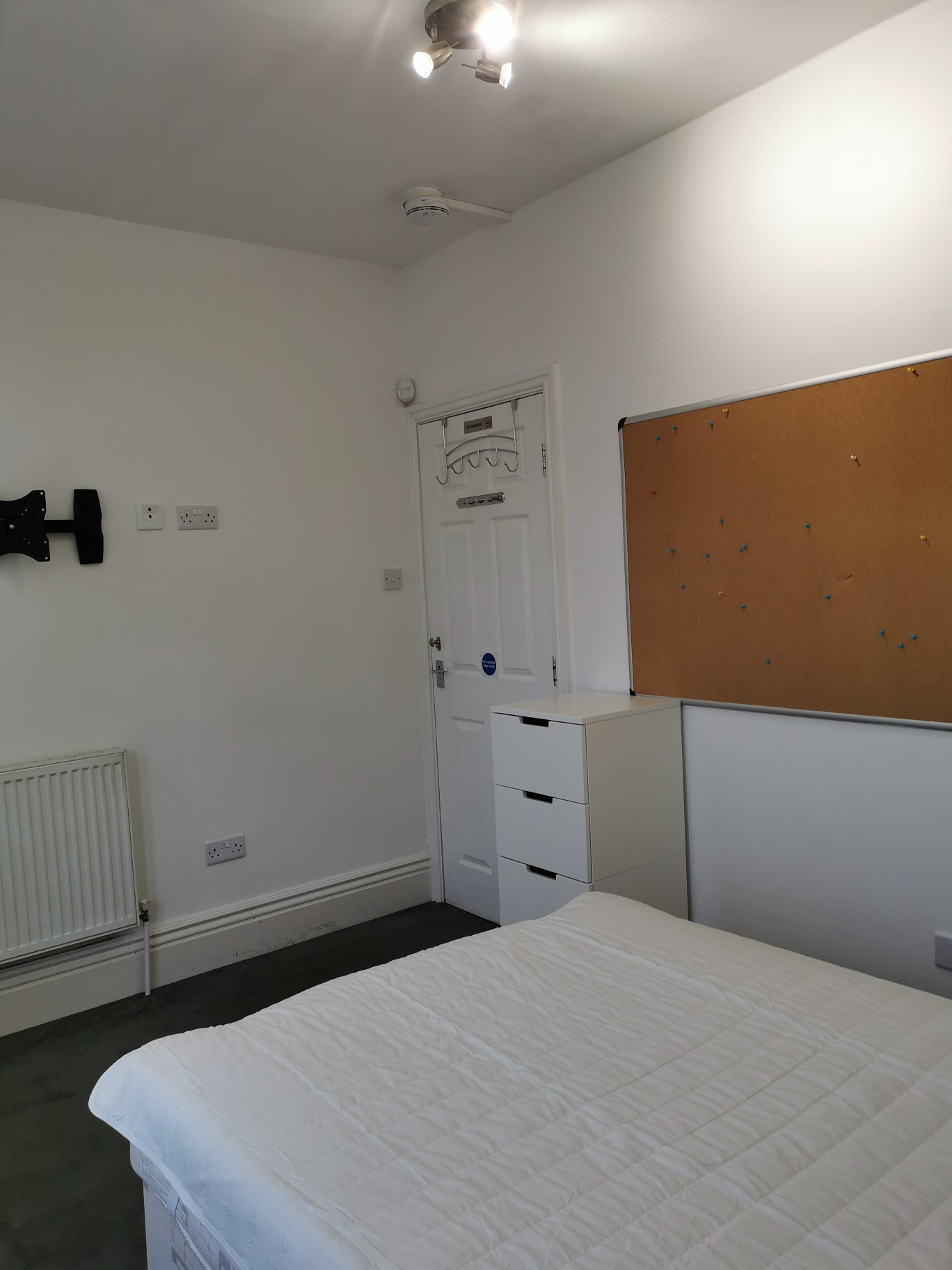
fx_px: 990
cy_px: 635
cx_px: 476
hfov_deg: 51.4
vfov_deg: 65.3
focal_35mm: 27
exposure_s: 1/50
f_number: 1.8
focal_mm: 5.58
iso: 100
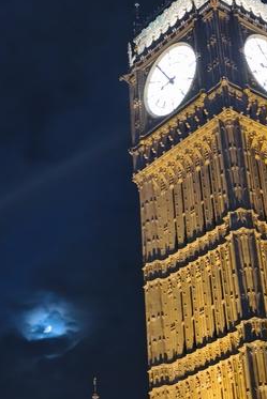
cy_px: 162
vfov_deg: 26.3
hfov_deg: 17.7
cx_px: 188
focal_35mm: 77
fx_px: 856
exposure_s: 1/33.3
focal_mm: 6.14
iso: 1600
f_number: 1.65
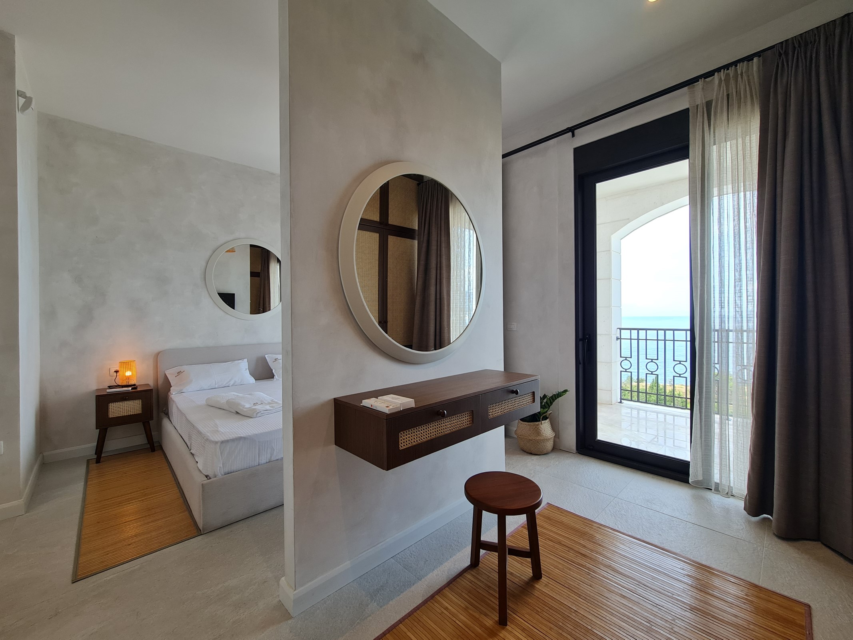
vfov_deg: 89.9
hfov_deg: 106.2
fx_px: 320
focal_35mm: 13
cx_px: 426
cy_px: 320
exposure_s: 1/100
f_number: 2.2
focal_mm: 2.2
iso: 64
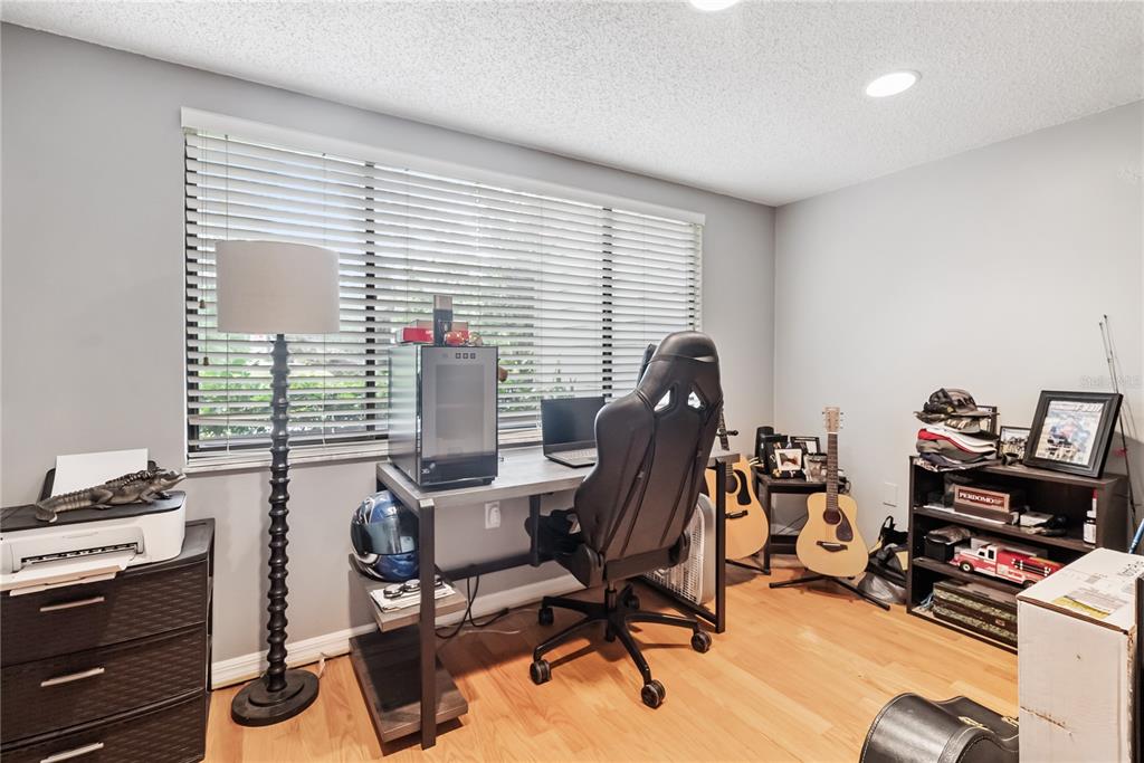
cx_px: 572
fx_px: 508
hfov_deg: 96.7
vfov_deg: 73.8
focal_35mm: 16
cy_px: 382
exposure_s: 1/5
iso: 1000
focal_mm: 16
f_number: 8
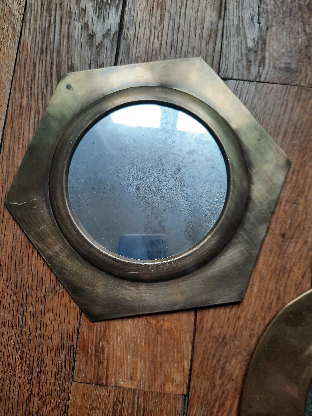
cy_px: 208
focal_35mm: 25
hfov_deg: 54.9
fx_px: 300
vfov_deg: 69.4
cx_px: 156
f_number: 2
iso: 32
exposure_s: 1/50
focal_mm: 4.6
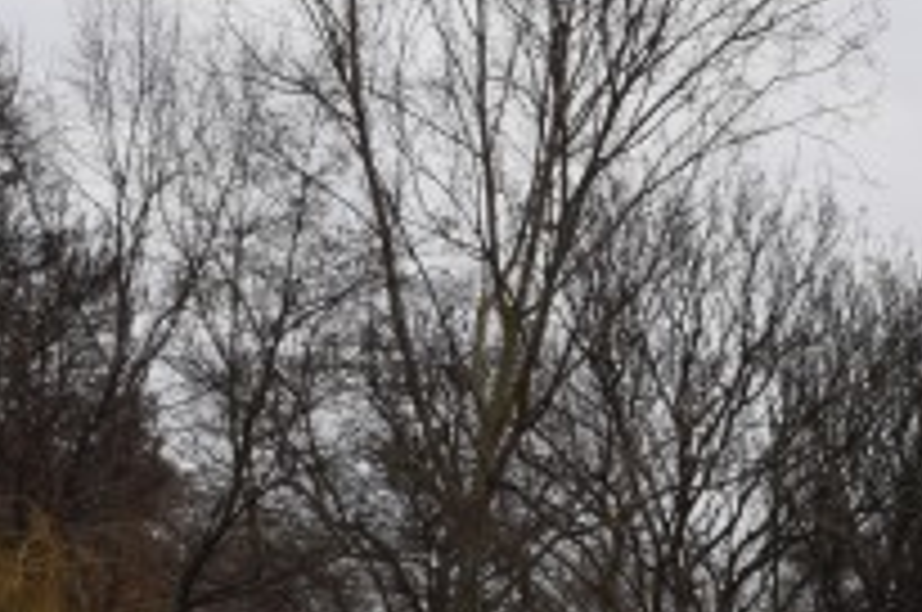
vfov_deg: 8.2
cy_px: 747
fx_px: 4219
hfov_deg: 12.4
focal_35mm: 165
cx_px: 675
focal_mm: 22
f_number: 5.6
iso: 125
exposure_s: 1/125
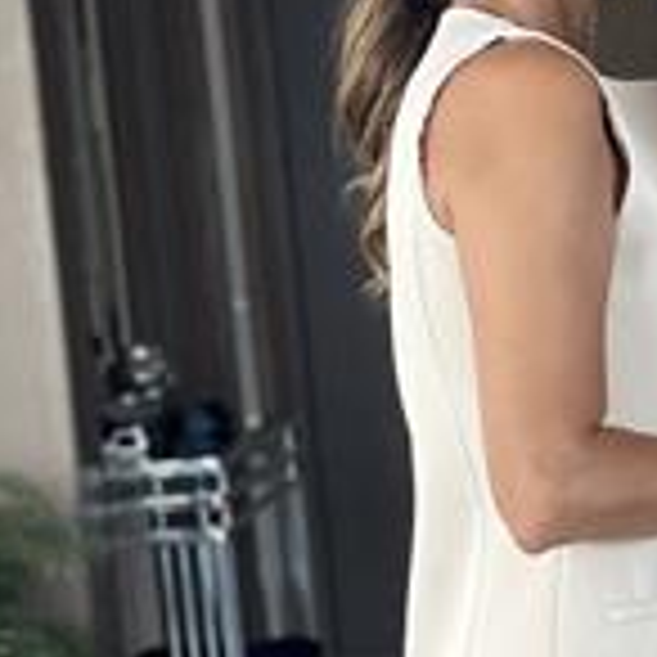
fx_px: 3157
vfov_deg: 11.8
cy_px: 576
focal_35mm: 147
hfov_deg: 11.8
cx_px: 590
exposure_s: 1/109
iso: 125
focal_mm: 6.86
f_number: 1.78
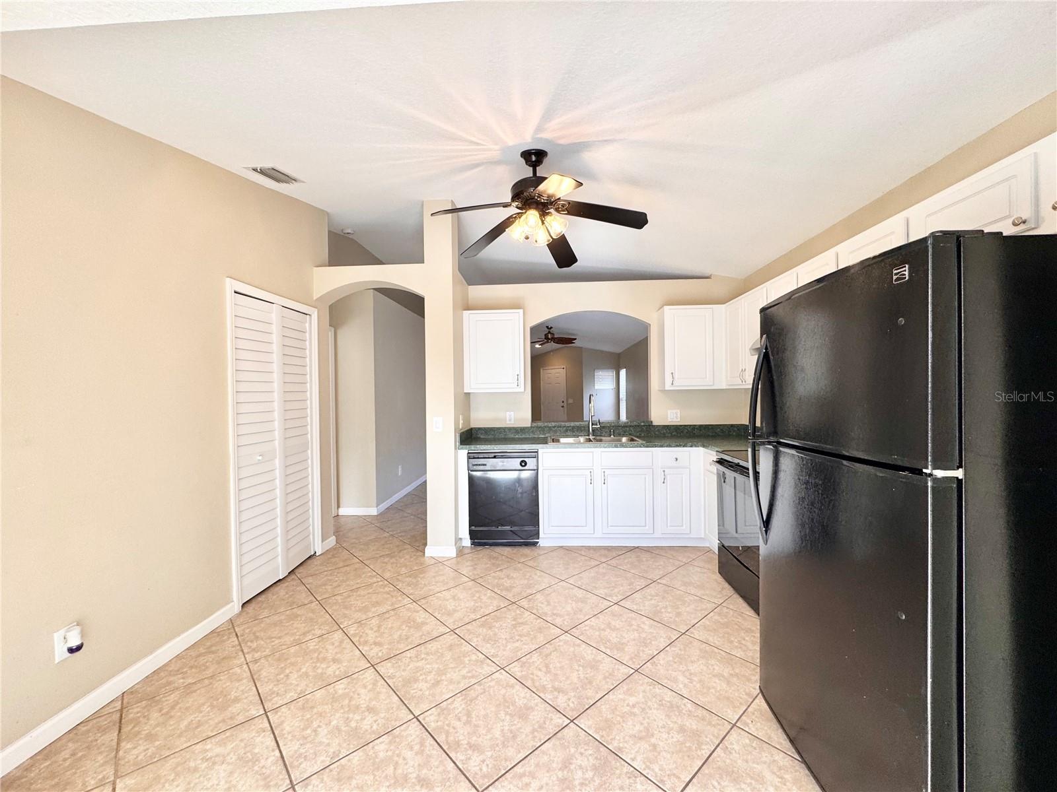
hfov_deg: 102.1
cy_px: 396
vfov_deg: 85.7
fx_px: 427
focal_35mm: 14
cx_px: 528
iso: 80
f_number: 2.2
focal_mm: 2.22
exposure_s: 1/120
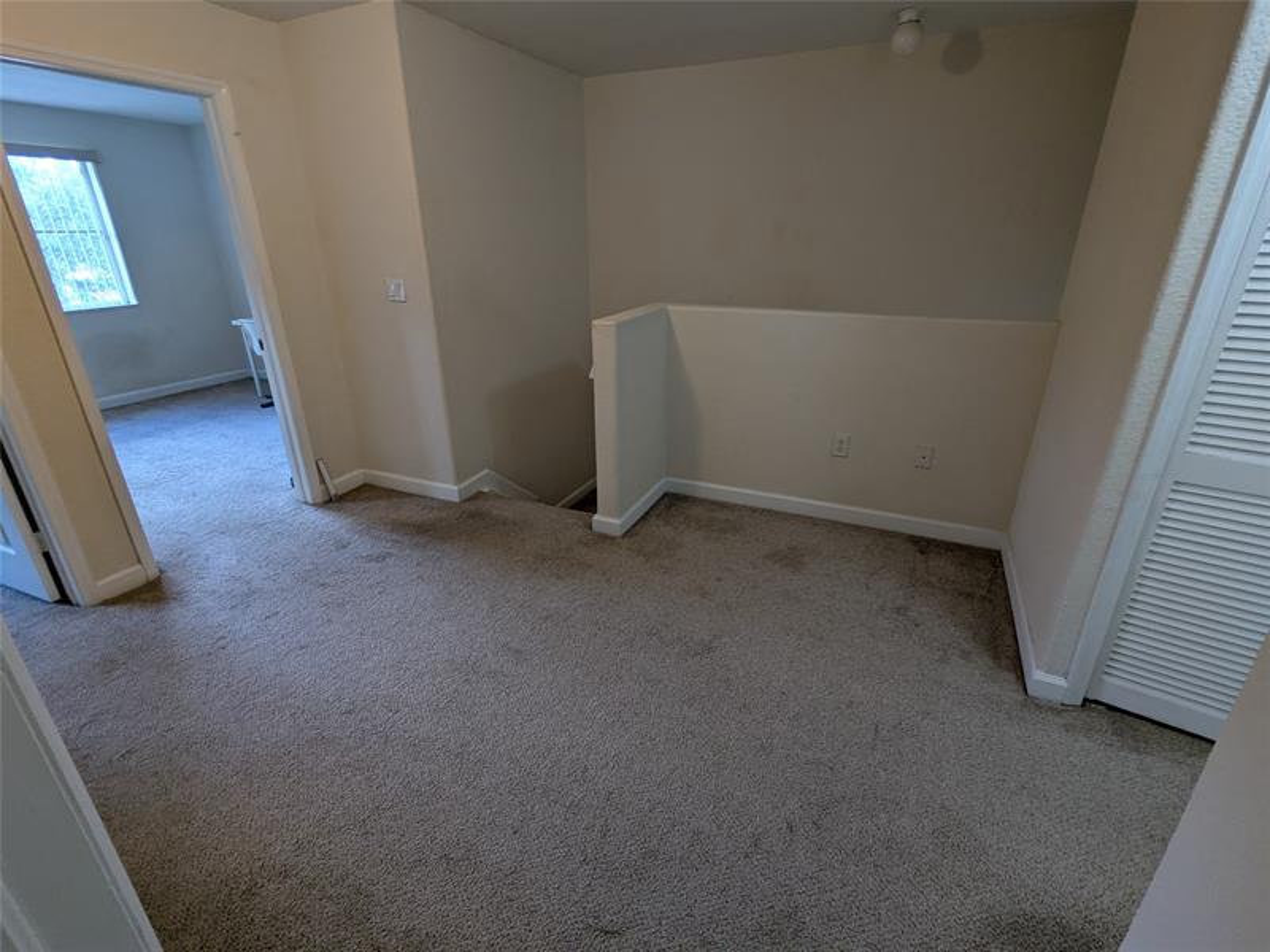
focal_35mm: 16
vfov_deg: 78.1
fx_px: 587
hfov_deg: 94.5
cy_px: 476
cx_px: 635
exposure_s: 1/24
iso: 90
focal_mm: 2.35
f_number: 2.2
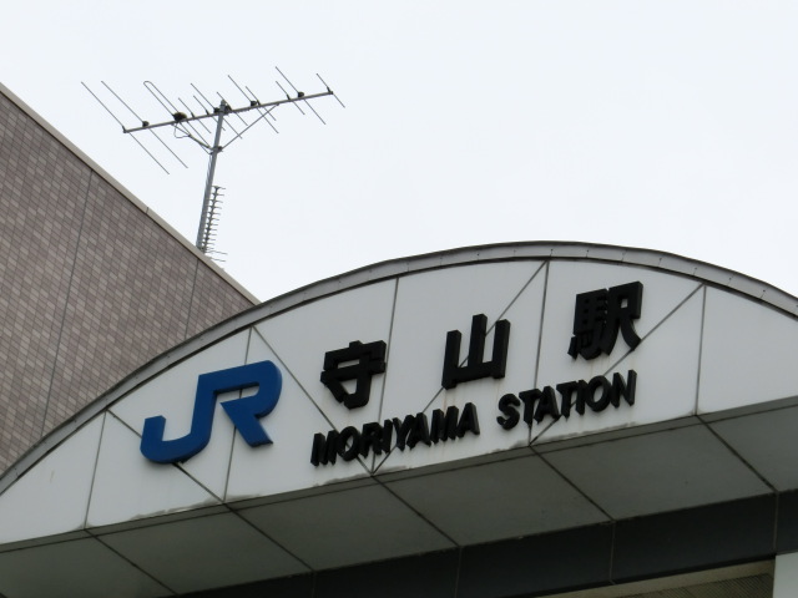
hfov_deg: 13.8
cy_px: 299
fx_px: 3297
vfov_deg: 10.4
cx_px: 399
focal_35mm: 143
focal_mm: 25.5
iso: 250
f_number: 5.8
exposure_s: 1/160
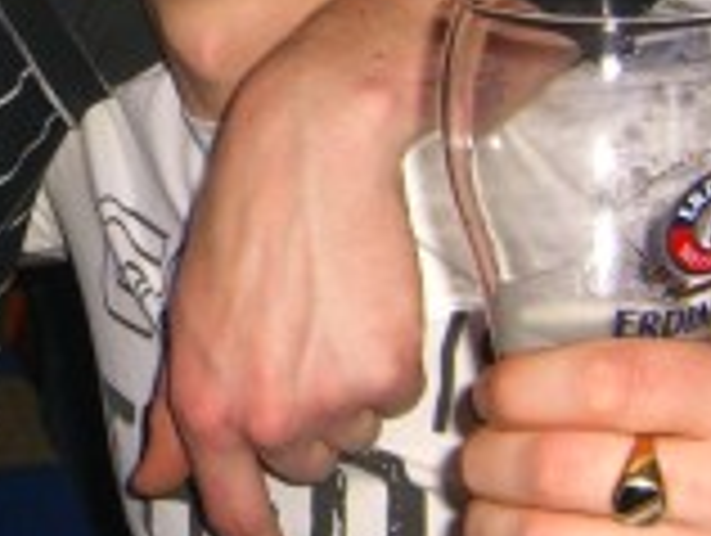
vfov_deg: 10.3
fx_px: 2962
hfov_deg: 13.4
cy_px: 14
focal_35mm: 144
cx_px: -54
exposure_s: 1/60
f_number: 2.8
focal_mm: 7.9
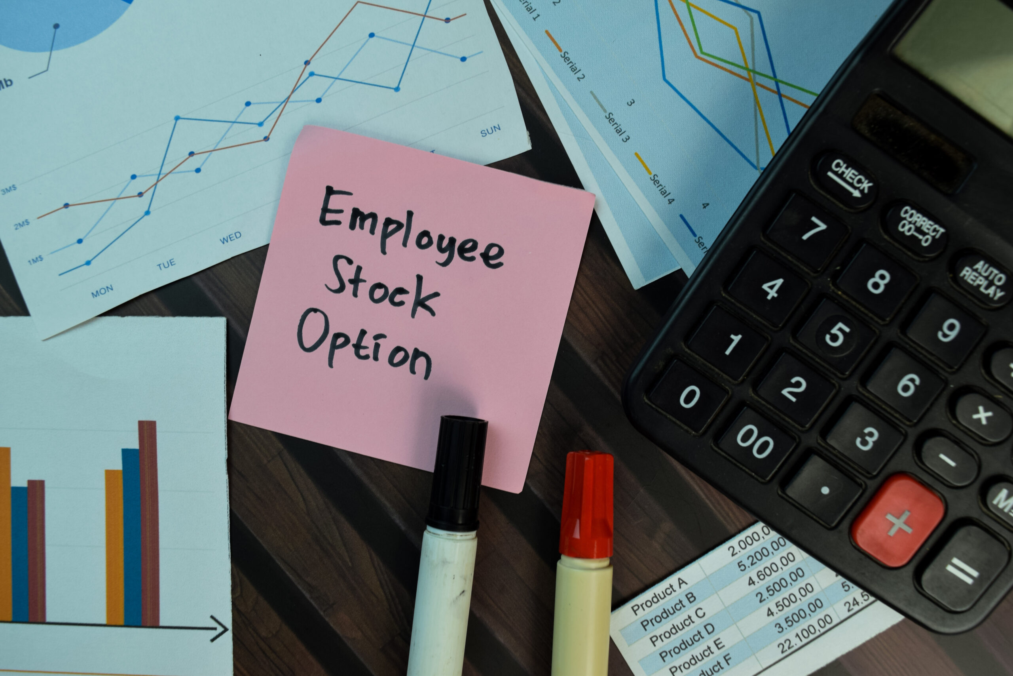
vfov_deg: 38.4
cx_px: 506
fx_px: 971
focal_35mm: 34
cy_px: 338
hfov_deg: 55.1
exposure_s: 1/15
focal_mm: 23
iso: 200
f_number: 6.3
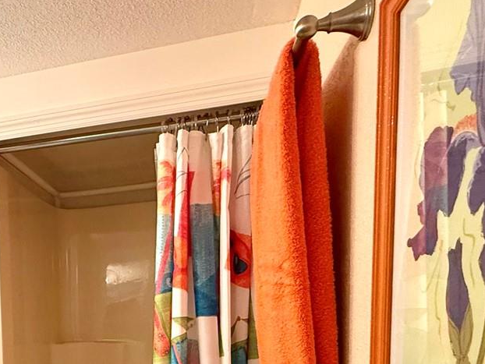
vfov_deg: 35.8
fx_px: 505
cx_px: 27
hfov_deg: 45.3
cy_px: 365
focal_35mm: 36
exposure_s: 1/120
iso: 400
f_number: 2.2
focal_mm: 2.22
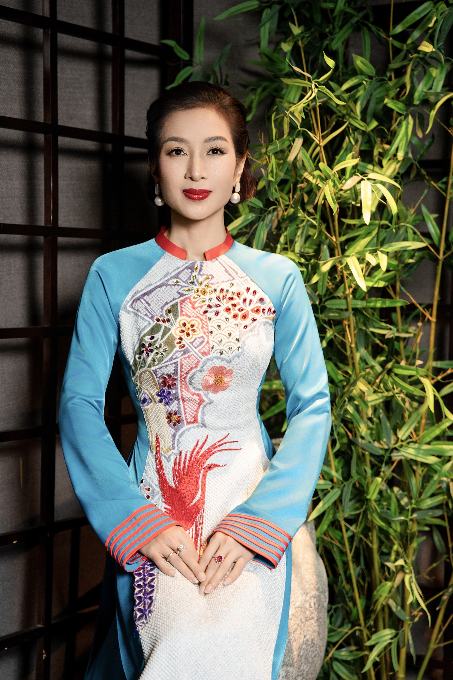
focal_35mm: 66
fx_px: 1246
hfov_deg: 20.6
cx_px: 226
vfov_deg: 30.5
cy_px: 340
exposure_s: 1/60
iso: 640
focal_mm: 66
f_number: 2.8
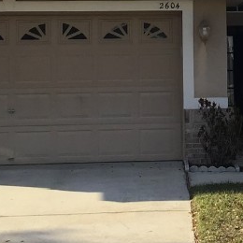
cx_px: 225
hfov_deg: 15.9
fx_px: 858
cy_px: 21
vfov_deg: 15.9
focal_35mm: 108
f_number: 2.4
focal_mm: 3.3
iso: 25
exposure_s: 1/858
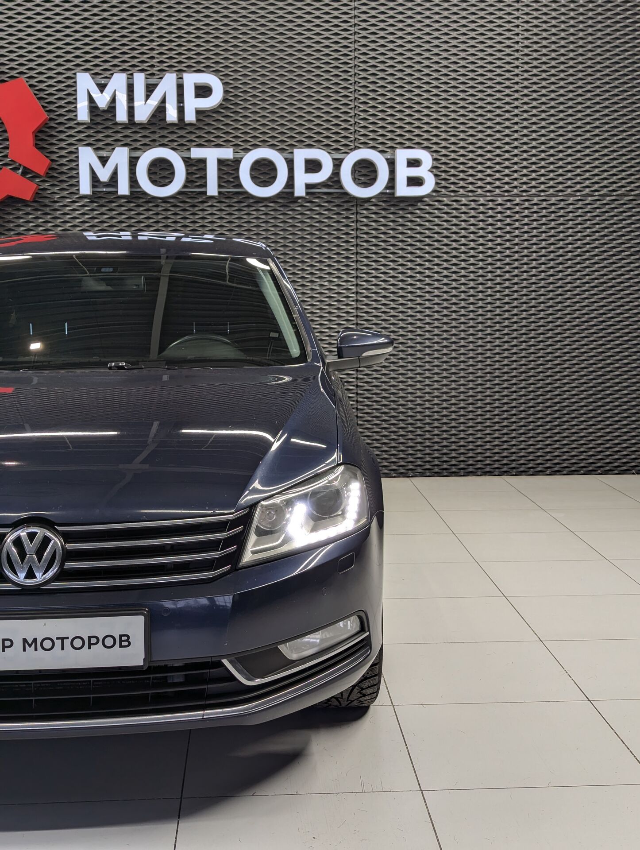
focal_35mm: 48
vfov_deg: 39.6
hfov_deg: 30.3
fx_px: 1180
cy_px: 425
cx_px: 320
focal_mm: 6.81
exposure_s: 1/144
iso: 41
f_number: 1.85
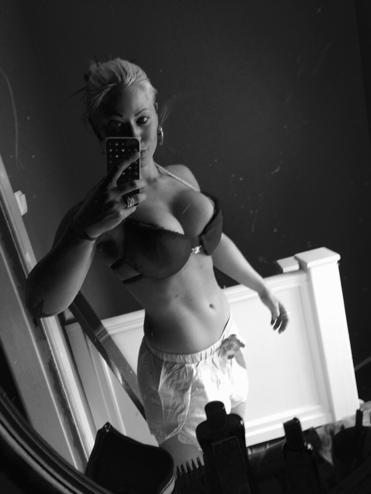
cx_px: 186
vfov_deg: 55.4
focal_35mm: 33
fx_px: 472
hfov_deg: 42.9
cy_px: 247
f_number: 2.4
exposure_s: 1/24
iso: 50
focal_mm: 4.12
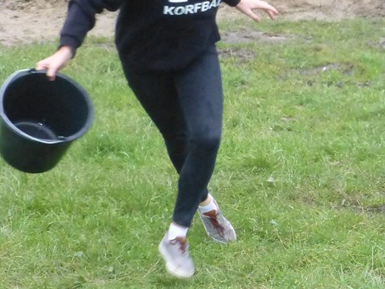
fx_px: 1602
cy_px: 39
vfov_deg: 10.3
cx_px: 418
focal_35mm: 144
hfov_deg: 13.4
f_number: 4.9
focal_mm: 11.7
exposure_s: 1/125
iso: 1000
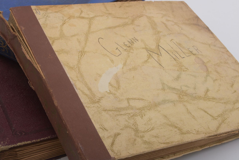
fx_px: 498
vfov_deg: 18.2
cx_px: 100
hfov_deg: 27.0
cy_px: 69
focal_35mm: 75
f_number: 8
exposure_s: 1/250
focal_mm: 27
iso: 160
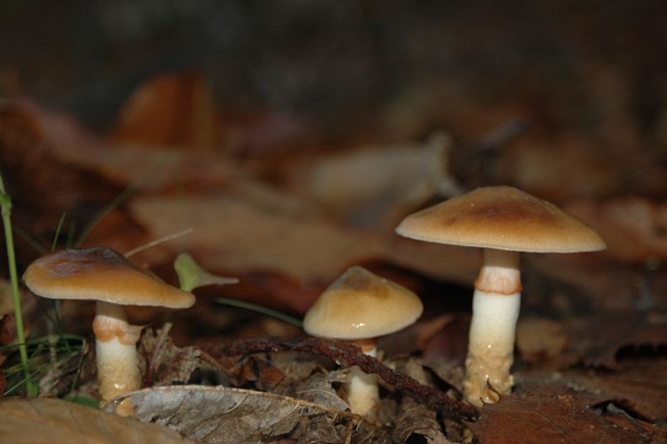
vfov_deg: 15.2
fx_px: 1666
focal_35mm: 90
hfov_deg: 22.6
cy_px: 222
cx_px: 334
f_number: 4.8
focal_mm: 60
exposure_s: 1/60
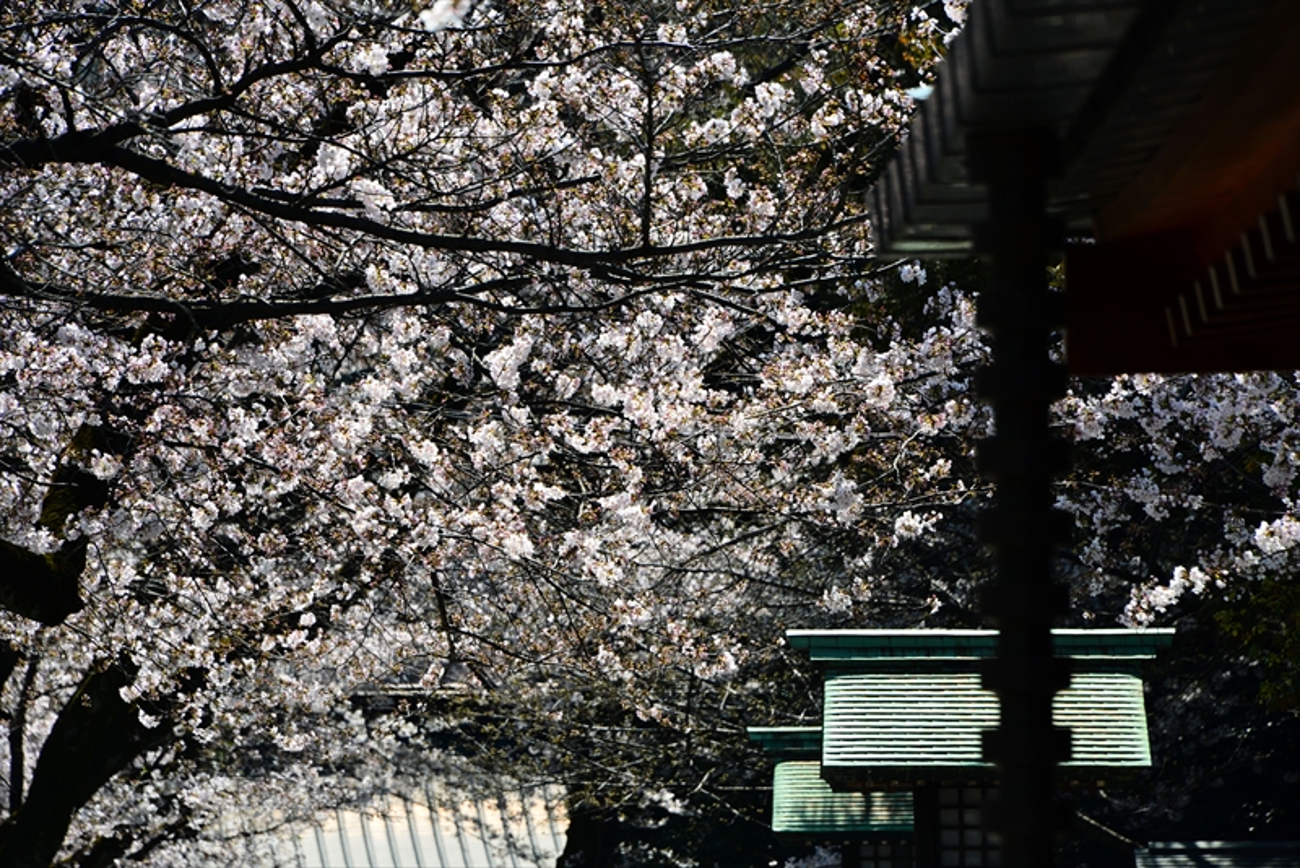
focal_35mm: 300
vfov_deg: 4.6
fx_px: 10837
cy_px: 434
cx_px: 650
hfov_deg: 6.9
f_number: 11
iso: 400
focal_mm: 300
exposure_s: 1/500
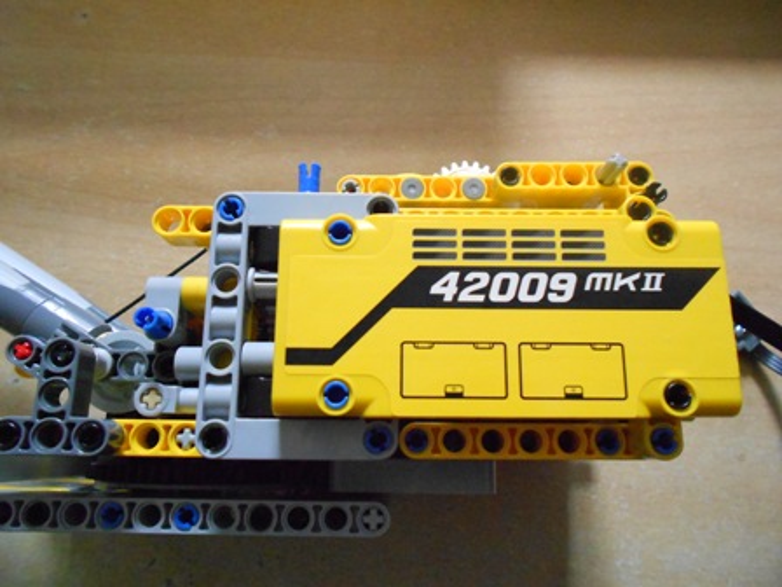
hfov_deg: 67.3
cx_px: 391
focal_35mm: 26
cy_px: 294
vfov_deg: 53.1
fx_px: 587
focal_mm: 4.6
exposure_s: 1/50
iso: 800
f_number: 3.2
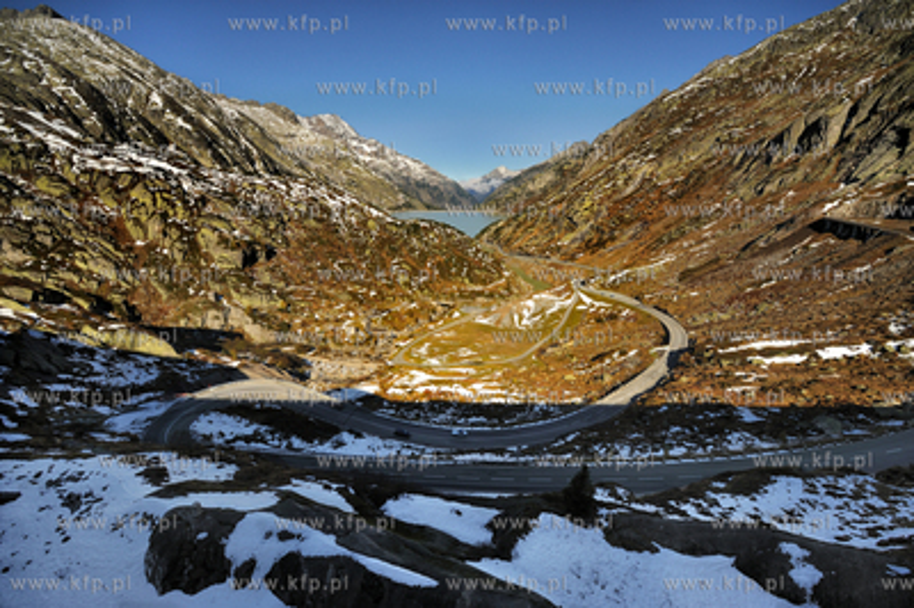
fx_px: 355
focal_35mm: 14
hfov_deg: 104.3
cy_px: 304
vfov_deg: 81.1
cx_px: 457
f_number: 11
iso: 200
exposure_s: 1/200
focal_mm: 14
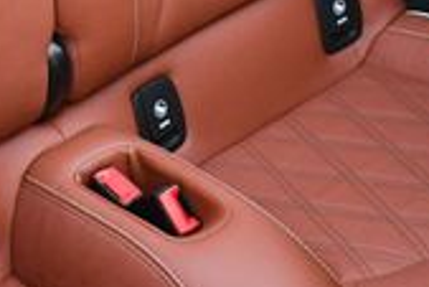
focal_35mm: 136
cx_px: 61
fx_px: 1622
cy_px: -208
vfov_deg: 9.7
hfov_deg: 14.9
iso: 800
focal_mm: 18
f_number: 3.5
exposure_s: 1/250
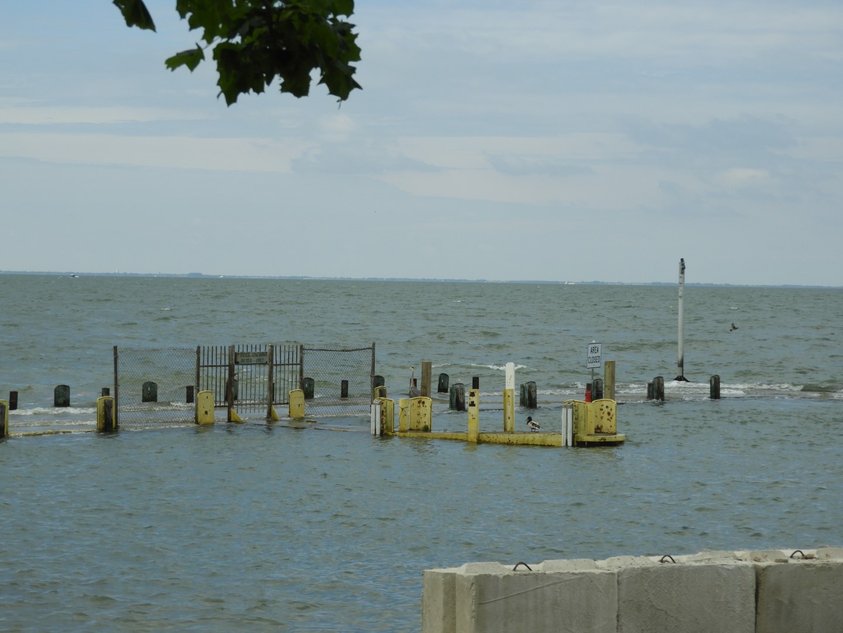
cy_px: 316
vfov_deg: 14.1
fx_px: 2557
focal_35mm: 105
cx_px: 422
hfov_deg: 18.7
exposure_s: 1/1000
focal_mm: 18.8
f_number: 4.8
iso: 100
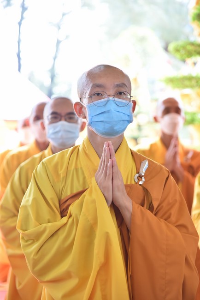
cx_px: 100
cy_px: 150
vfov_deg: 19.4
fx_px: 874
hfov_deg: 13.1
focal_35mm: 105
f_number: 4
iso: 640
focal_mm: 105
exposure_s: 1/160
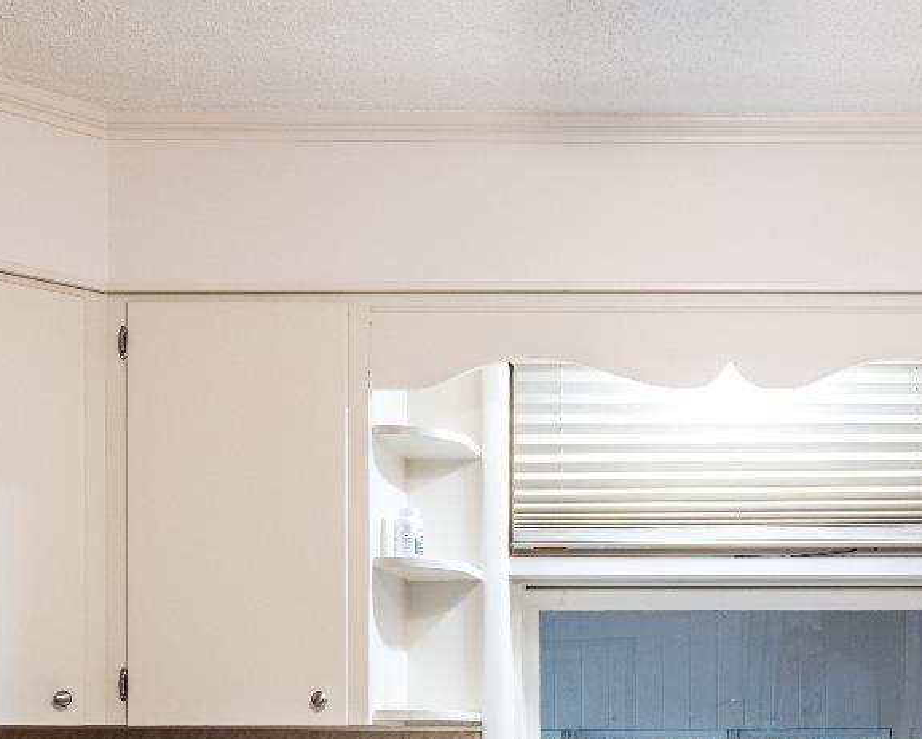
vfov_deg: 25.7
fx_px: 1529
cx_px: 790
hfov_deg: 32.3
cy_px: 744
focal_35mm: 56
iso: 1250
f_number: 5.6
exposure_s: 1/15
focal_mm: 23
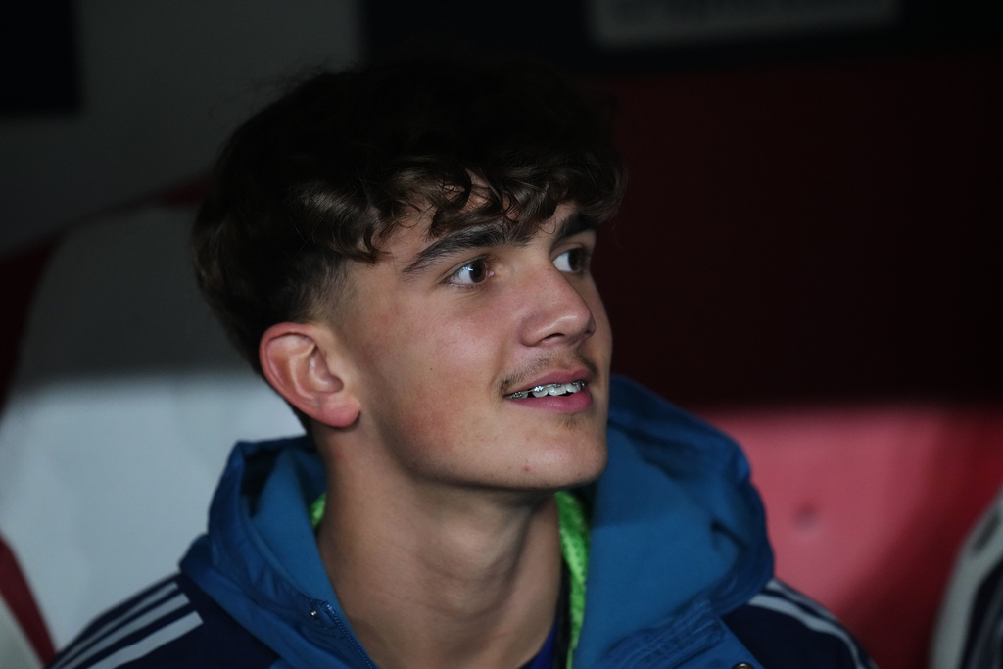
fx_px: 11145
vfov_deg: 3.4
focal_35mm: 400
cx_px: 502
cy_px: 334
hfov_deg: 5.2
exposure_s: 1/1250
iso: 4000
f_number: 2.8
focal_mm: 400
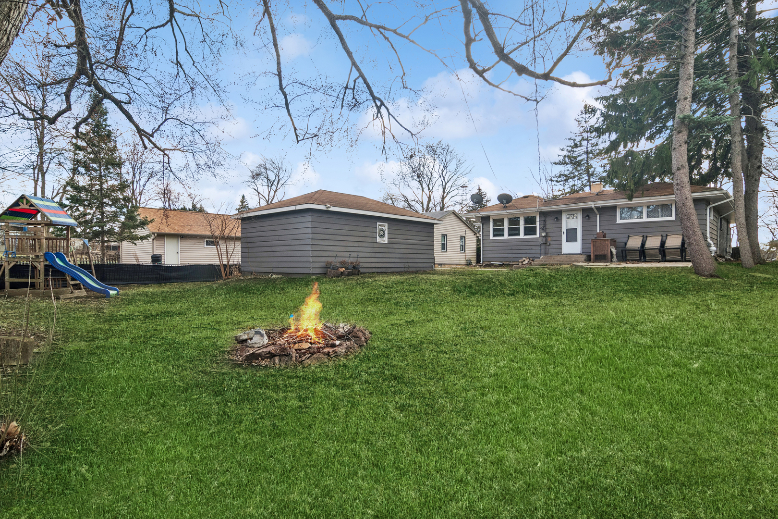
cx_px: 389
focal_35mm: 18
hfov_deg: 90.0
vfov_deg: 67.4
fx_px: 389
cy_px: 260
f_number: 8
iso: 200
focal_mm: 12
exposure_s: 1/100
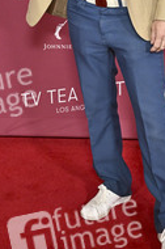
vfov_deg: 24.8
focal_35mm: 80
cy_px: 34
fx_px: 552
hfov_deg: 17.0
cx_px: 113
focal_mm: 38
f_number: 5
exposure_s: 1/320
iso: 3200
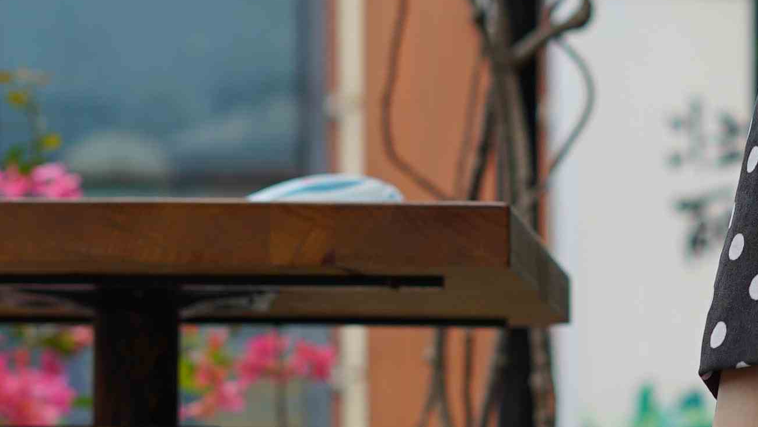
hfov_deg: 12.4
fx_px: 3437
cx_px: 751
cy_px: 379
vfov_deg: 7.1
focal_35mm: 171
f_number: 2.8
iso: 100
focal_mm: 50
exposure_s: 1/320
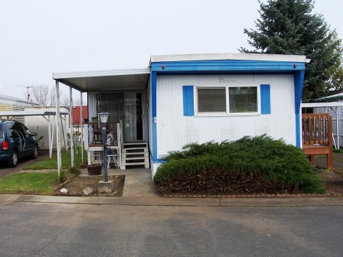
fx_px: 347
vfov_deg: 40.7
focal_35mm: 35
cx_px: 172
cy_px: 128
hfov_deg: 52.6
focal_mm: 6
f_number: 4
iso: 80
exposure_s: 1/500
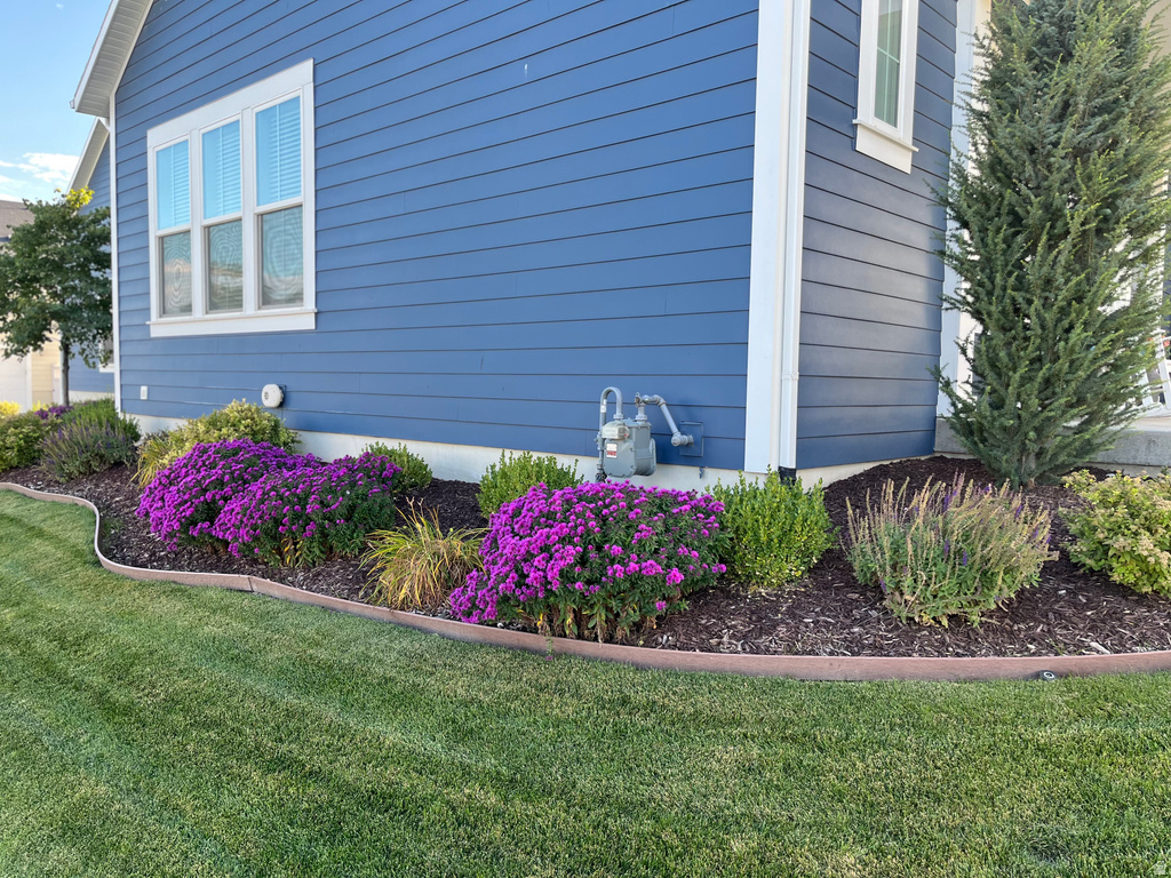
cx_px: 586
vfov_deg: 53.1
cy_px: 439
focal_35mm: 26
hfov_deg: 67.3
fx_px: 880
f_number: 1.6
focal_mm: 5.1
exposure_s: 1/280
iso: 40
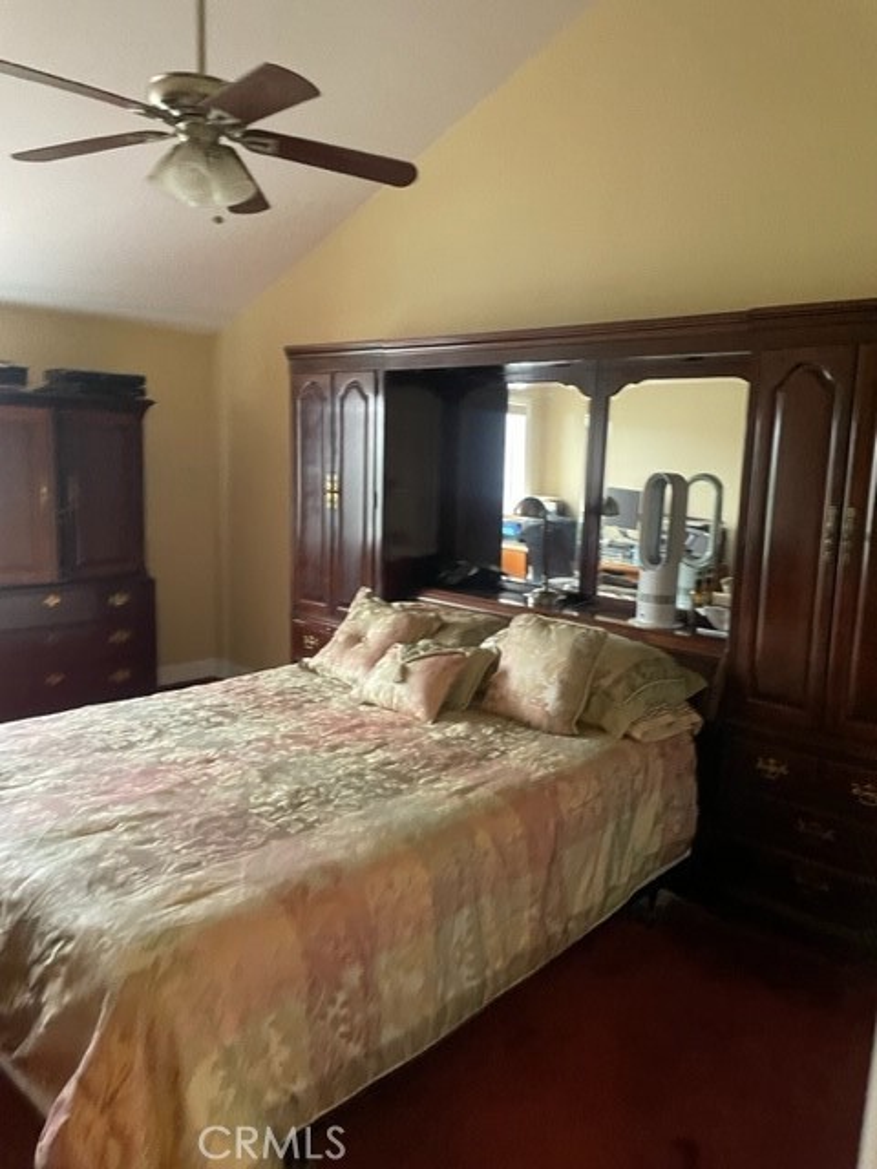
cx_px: 438
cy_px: 584
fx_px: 878
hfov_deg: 53.1
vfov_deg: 67.3
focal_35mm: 26
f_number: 1.6
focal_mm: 4.2
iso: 400
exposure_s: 1/40
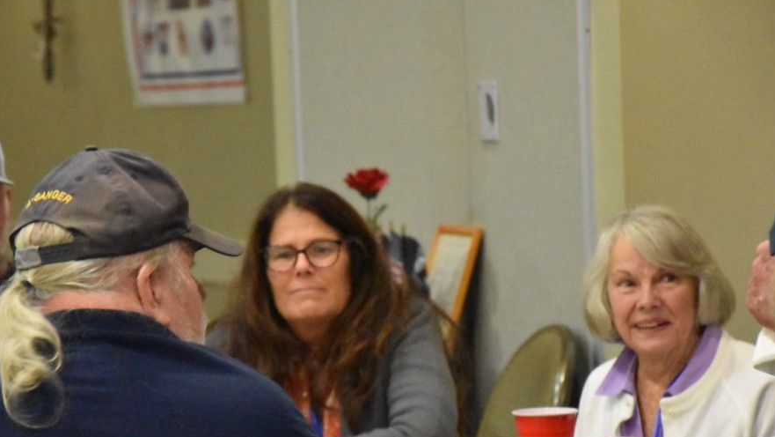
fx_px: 4433
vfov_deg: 5.6
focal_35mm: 216
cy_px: 302
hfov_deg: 10.0
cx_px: 337
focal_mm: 105
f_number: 5.6
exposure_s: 1/60
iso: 12800
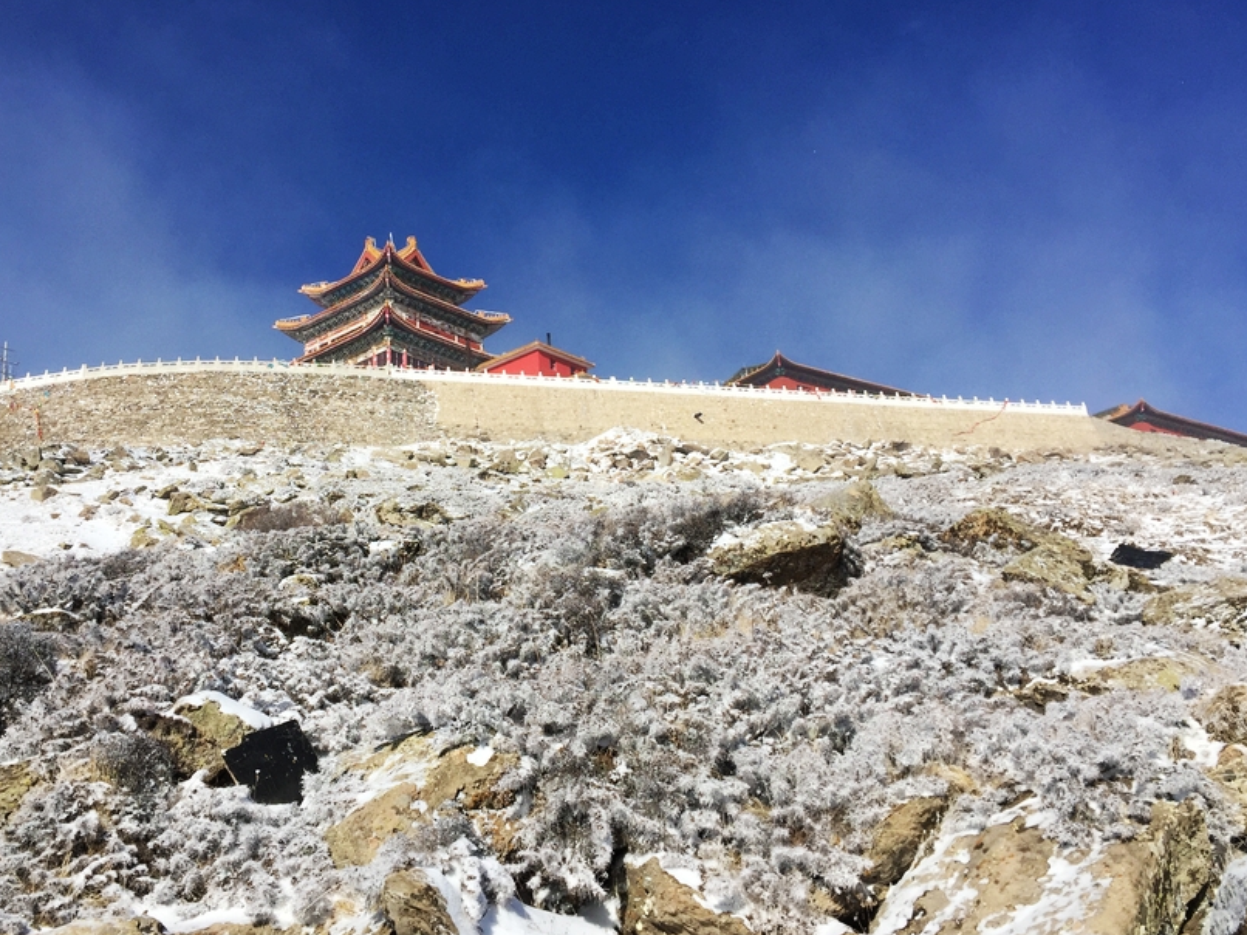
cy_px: 365
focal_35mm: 36
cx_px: 546
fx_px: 1296
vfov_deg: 39.4
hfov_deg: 51.2
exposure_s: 1/3968
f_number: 2.2
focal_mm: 4.15
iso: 32
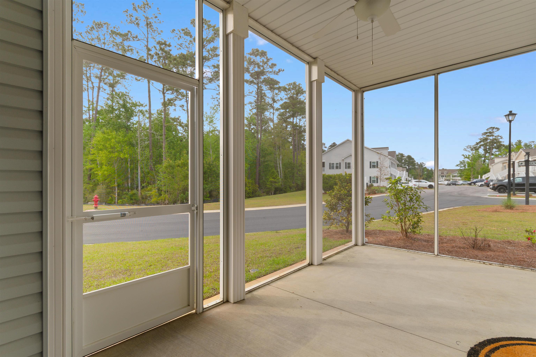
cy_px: 178
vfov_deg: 70.4
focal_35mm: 17
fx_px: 253
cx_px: 268
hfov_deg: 93.3
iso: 100
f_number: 4.8
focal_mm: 11.5
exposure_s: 1/60
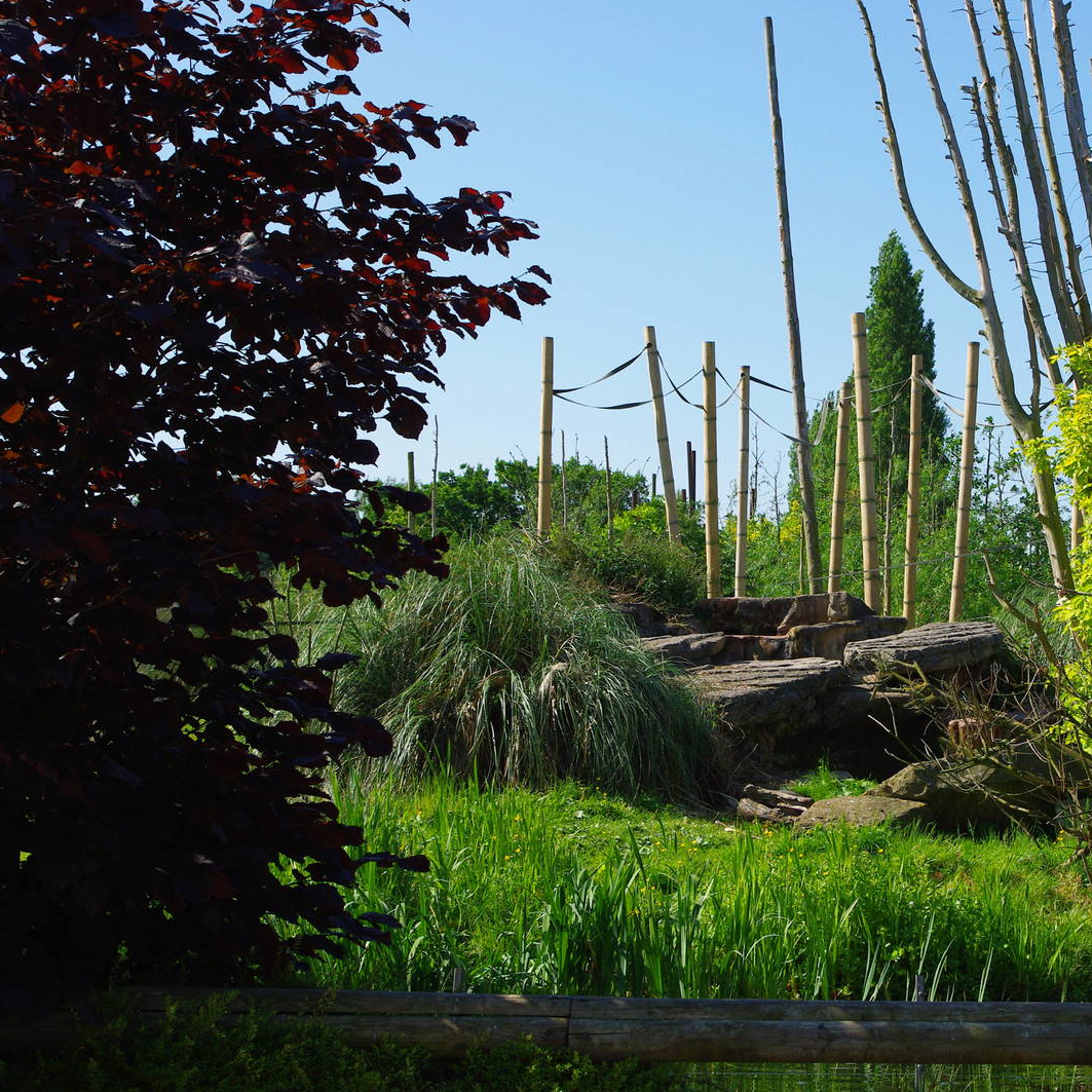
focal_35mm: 73
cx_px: 817
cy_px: 546
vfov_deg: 23.7
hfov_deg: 23.4
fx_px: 2605
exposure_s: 1/250
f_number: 8
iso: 100
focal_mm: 37.5
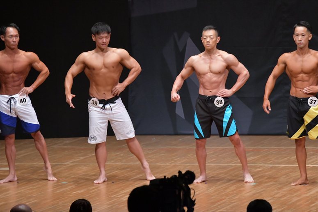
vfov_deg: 5.1
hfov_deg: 7.6
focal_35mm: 270
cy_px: 106
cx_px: 159
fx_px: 2384
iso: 6400
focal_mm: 180
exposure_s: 1/400
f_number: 5.6
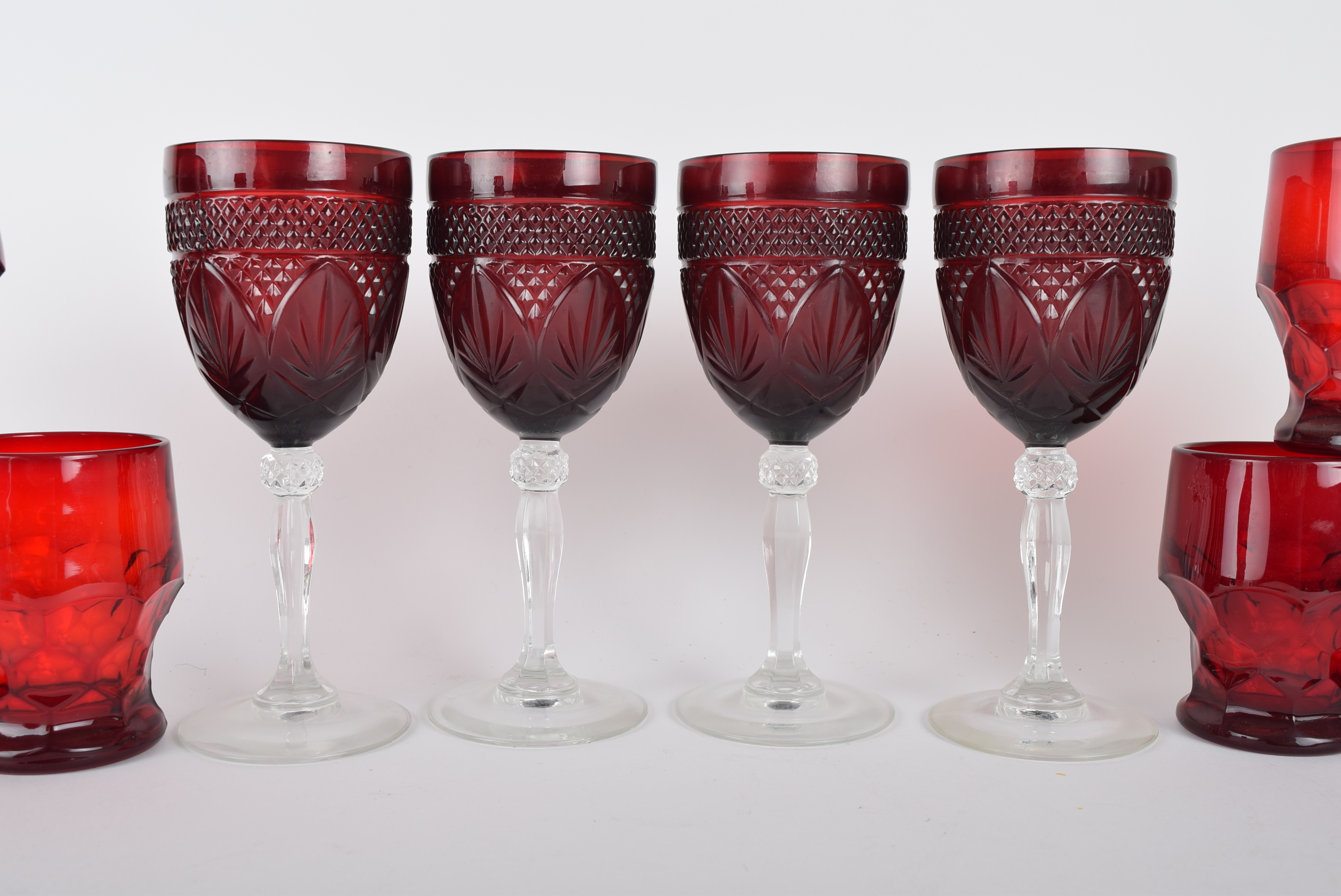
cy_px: 448
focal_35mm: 38
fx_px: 1398
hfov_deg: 51.2
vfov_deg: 35.6
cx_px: 670
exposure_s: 1/100
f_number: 8
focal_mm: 25
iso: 100
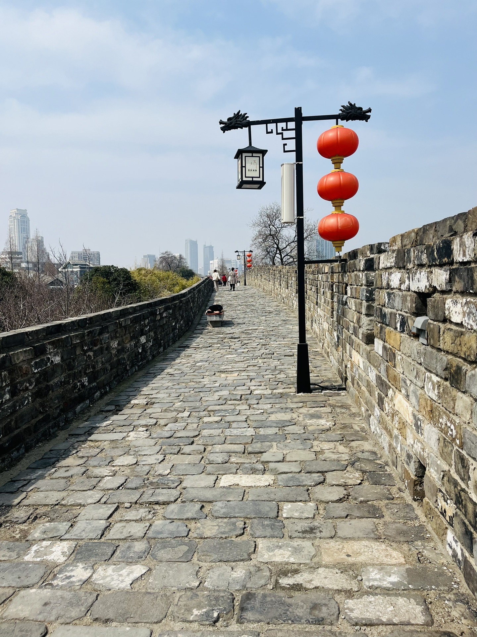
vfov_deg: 67.3
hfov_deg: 53.1
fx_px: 478
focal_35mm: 26
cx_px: 238
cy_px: 318
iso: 50
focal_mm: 5.1
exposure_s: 1/5076
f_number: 1.6
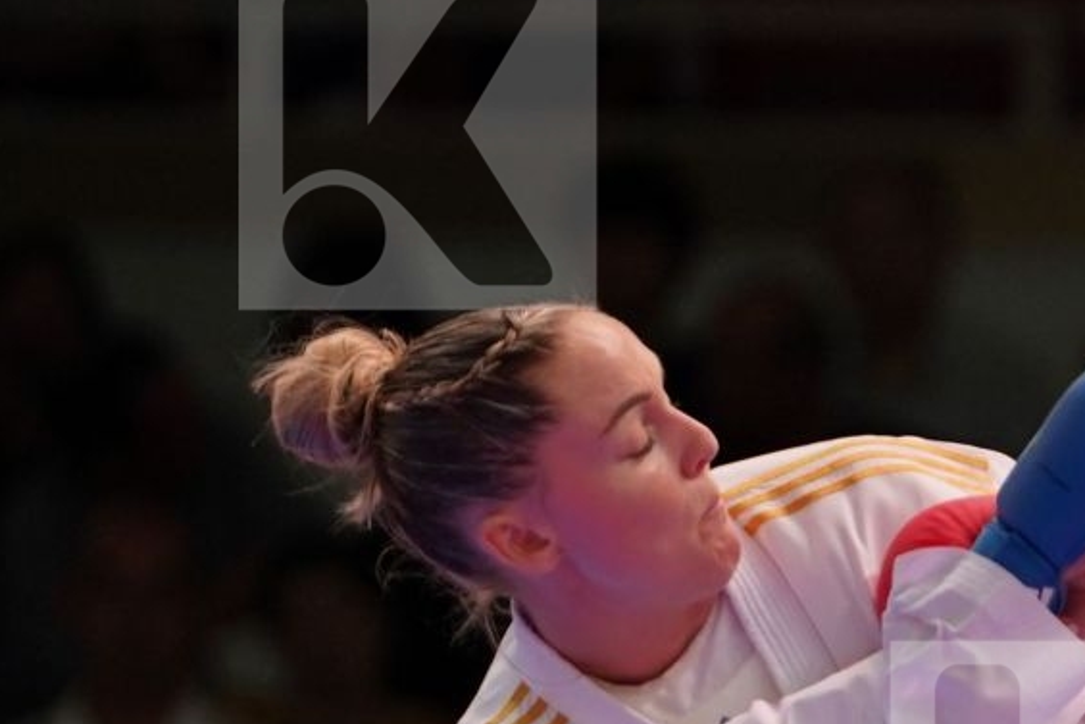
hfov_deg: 2.6
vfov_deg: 1.7
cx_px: 1722
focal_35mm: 788
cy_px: 816
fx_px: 23748
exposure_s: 1/1000
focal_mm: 165
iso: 800
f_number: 2.8
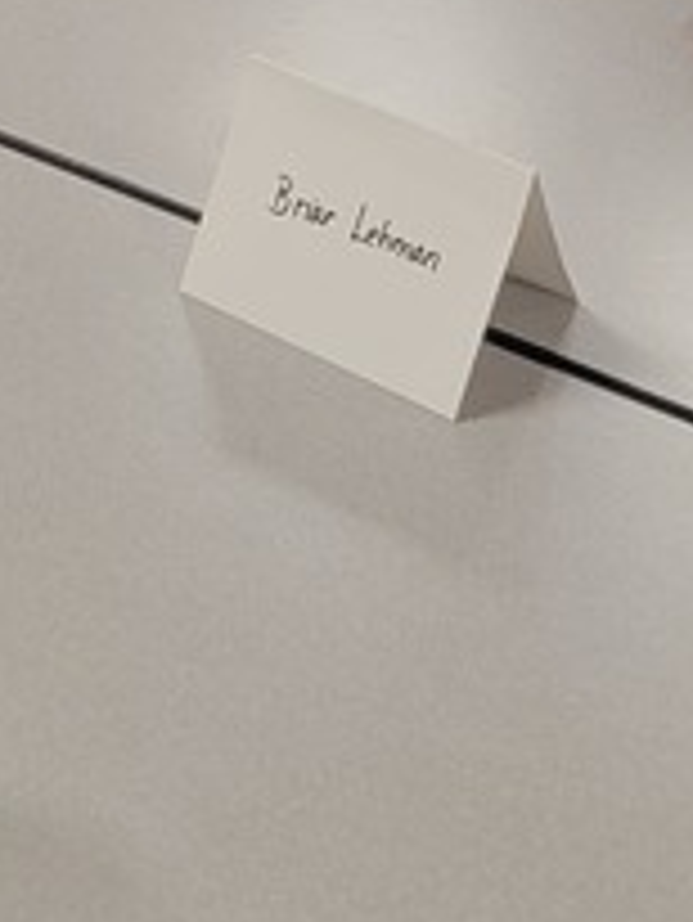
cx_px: 18
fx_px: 3200
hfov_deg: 12.2
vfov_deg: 15.1
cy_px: -499
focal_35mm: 120
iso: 320
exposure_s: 1/120
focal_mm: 6.7
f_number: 1.8
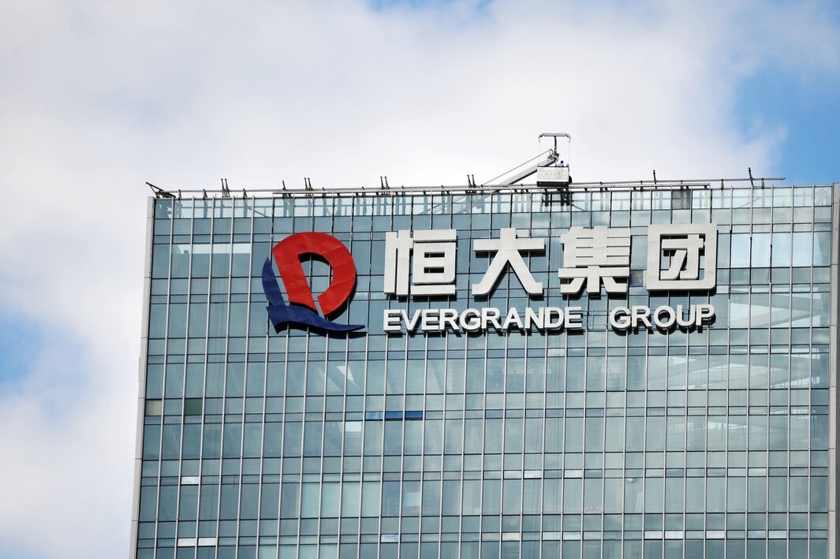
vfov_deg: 4.1
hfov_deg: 6.1
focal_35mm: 338
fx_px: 7883
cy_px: 313
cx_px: 467
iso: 200
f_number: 5.6
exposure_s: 1/1250
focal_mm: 300
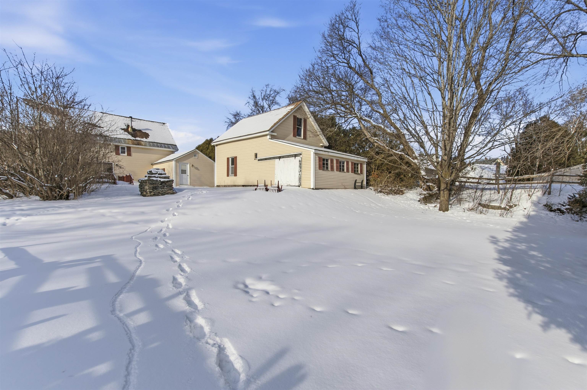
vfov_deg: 77.2
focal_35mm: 15
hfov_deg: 100.4
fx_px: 244
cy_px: 195
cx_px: 294
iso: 64
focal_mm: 10
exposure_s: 1/640
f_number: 8
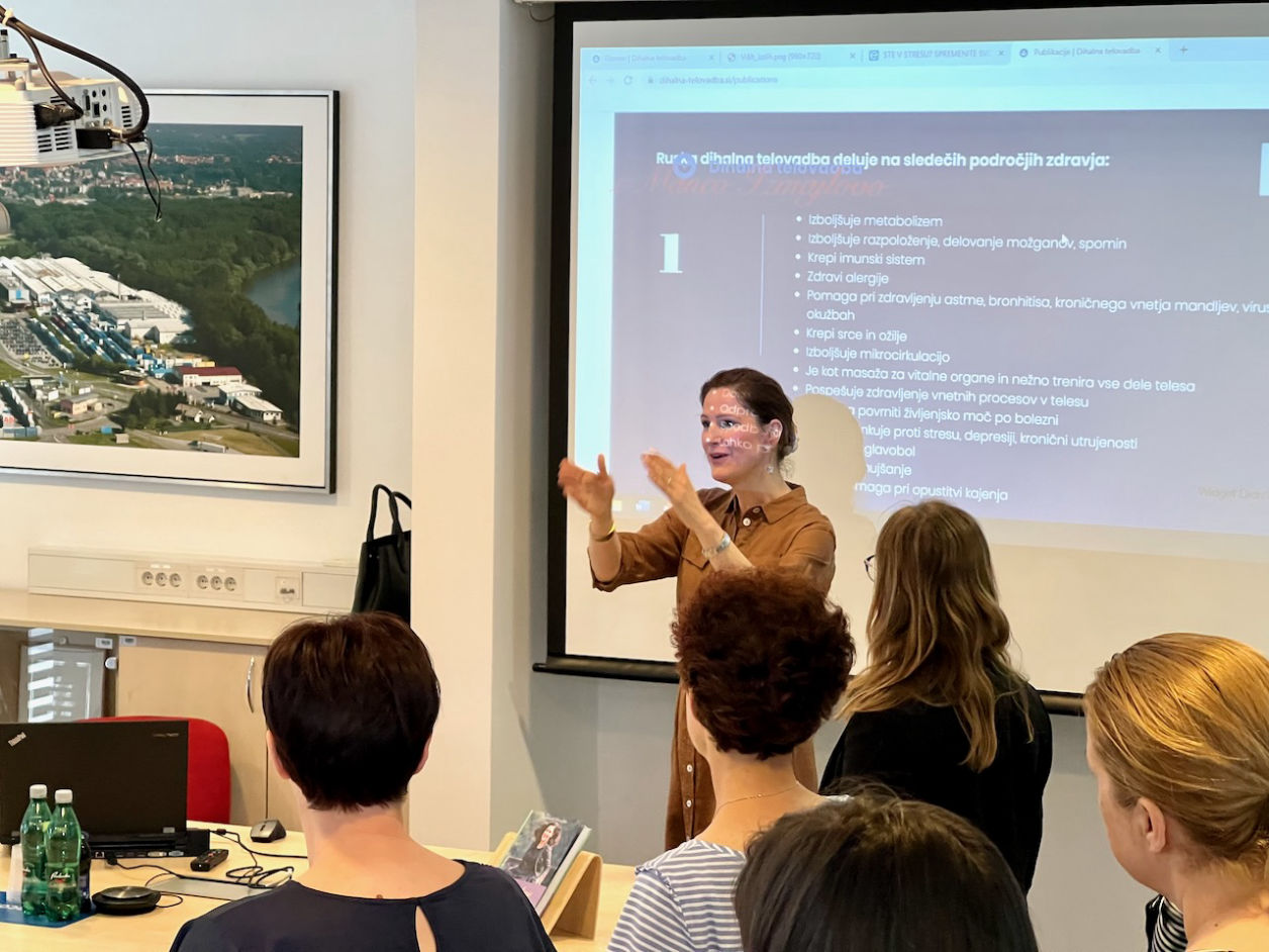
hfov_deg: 25.3
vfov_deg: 19.1
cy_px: 476
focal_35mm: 77
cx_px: 634
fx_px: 2823
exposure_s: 1/60
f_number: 2.8
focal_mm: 9
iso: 200
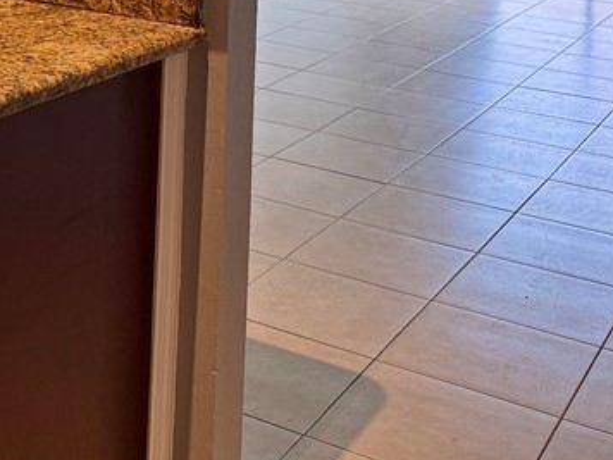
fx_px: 1222
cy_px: -188
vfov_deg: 19.2
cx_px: 26
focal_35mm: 69
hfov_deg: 26.9
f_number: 1.78
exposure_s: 1/120
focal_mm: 6.76
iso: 125
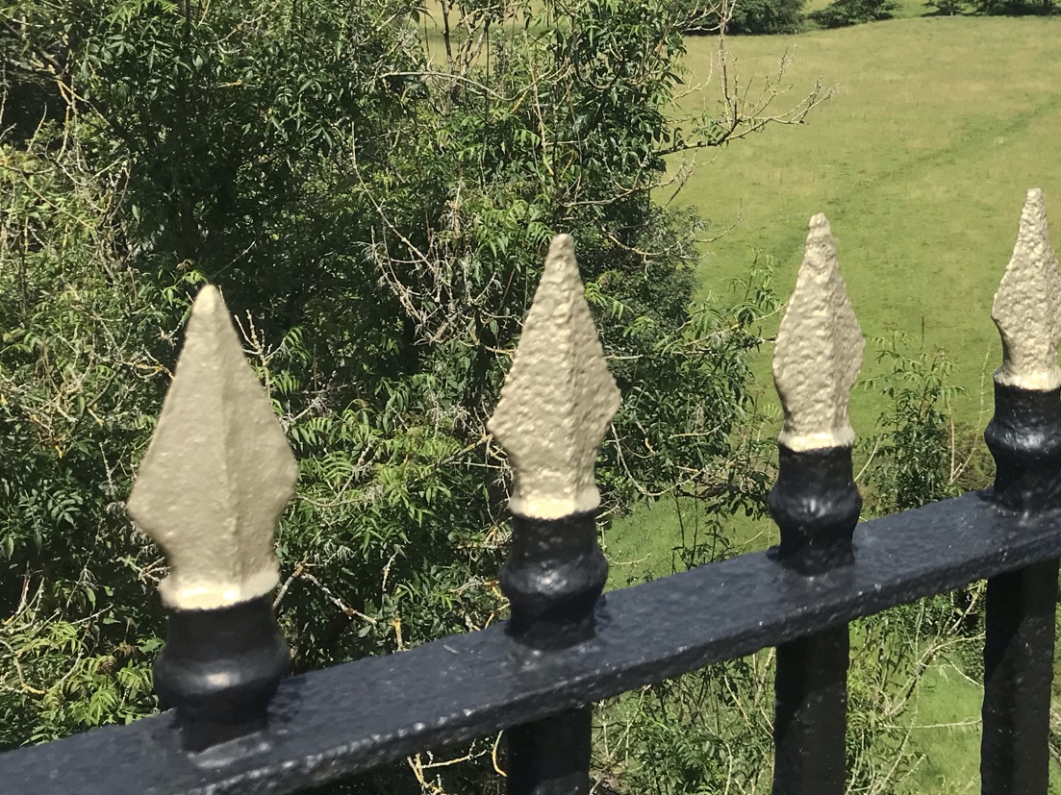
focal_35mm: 52
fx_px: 1594
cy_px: 105
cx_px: 823
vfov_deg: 27.2
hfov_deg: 35.8
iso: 20
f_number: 1.8
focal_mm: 3.99
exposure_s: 1/2591
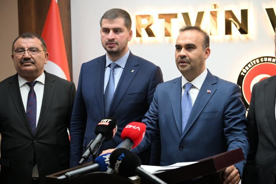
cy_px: 92
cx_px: 138
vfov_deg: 19.4
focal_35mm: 70
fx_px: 537
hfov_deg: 28.8
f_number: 3.5
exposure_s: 1/200
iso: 1000
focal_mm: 70
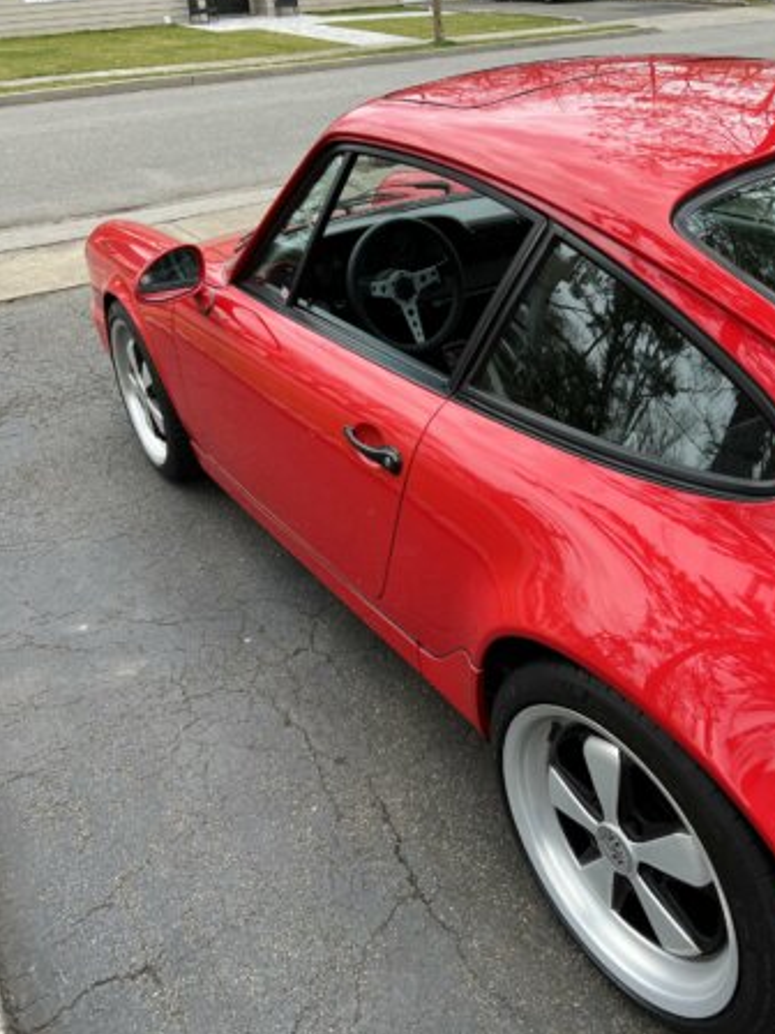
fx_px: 866
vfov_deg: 61.6
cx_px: 430
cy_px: 542
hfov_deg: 48.1
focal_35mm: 29
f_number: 1.5
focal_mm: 5.7
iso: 50
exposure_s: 1/866
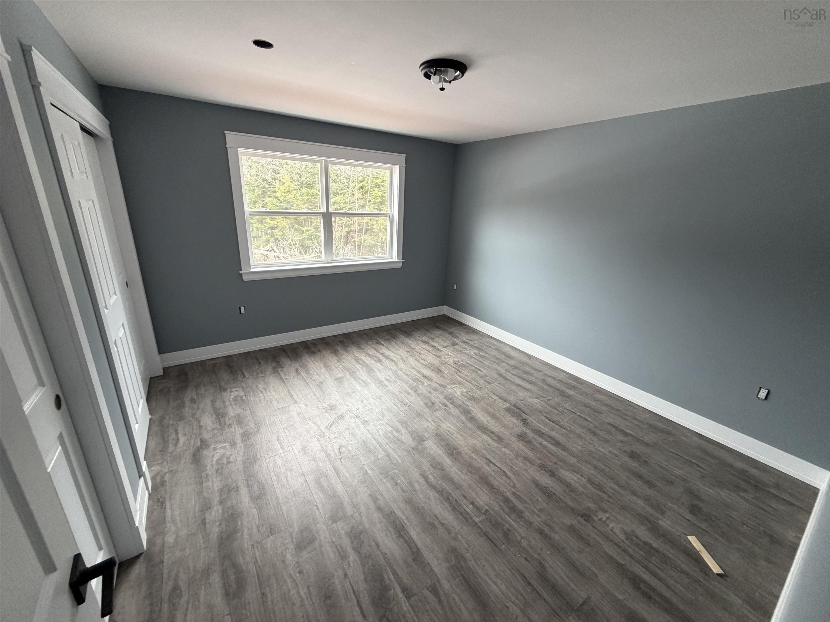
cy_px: 311
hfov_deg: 102.1
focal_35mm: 14
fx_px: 336
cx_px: 415
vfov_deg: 85.7
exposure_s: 1/112
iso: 320
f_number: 2.2
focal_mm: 2.22
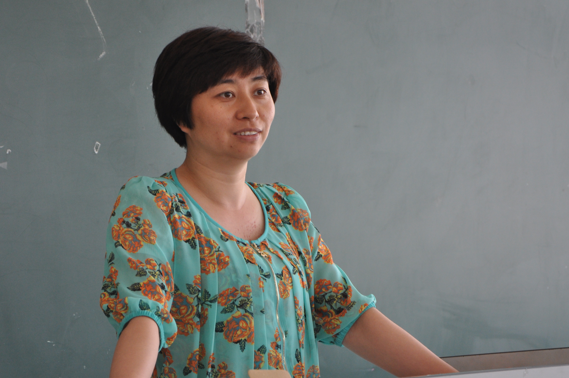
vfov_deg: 8.5
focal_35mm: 162
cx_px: 264
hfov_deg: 12.7
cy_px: 213
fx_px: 2552
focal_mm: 85
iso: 560
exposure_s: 1/60
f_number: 5.6
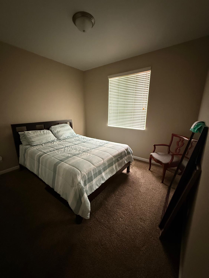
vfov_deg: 102.1
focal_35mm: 14
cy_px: 139
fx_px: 113
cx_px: 104
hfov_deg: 85.7
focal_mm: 2.22
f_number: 2.2
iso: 640
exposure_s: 1/60
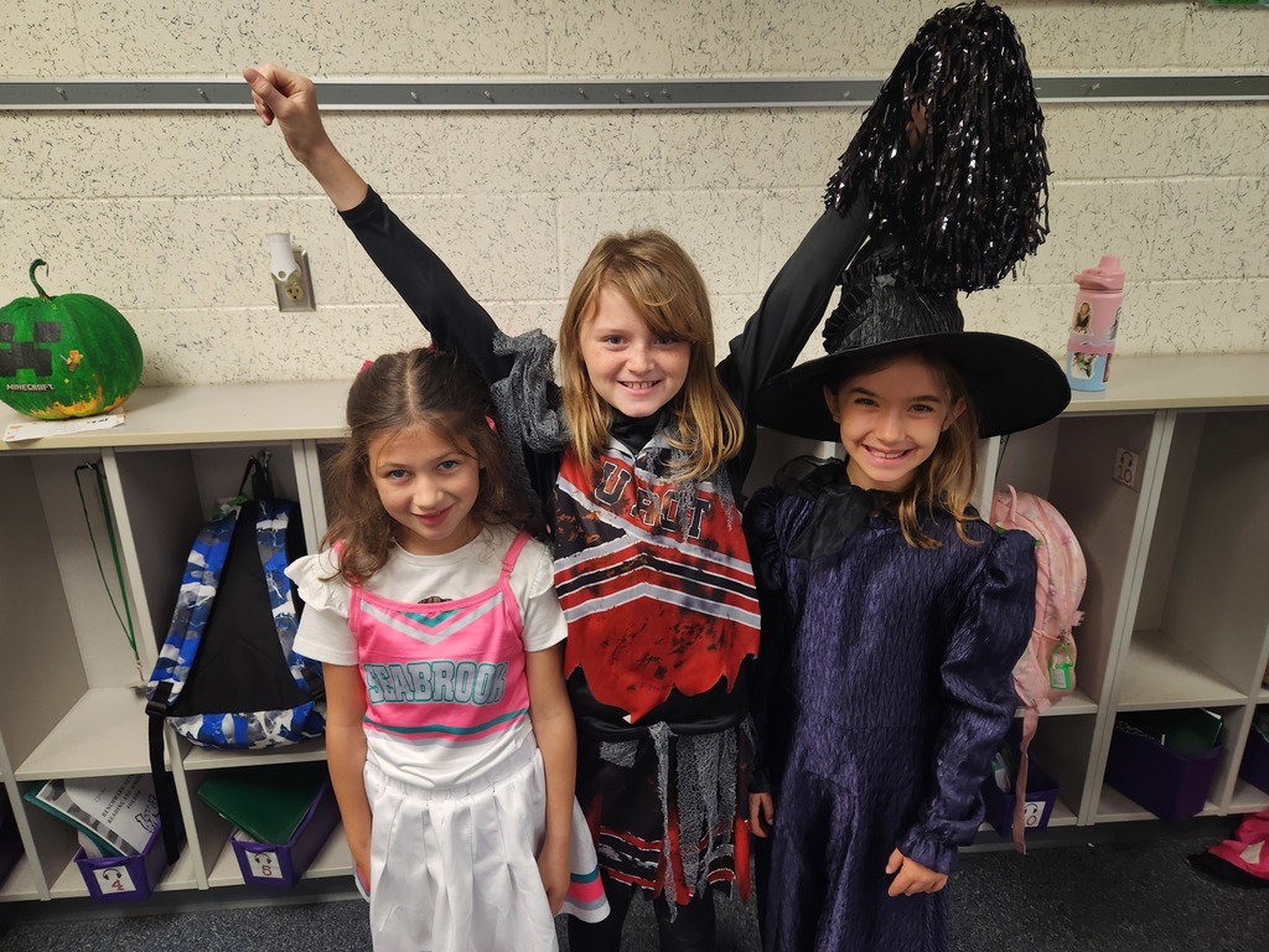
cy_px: 476
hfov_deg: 73.9
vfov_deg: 58.9
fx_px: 843
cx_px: 634
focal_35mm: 23
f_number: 1.8
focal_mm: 5.4
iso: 200
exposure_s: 1/120
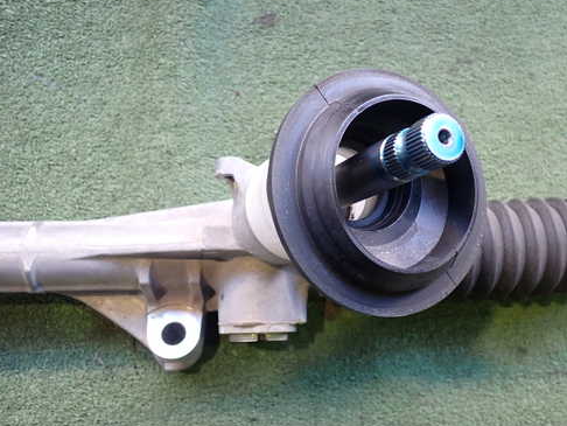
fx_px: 606
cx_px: 341
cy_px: 208
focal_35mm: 37
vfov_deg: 38.7
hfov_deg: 49.8
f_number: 2.3
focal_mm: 5.4
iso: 200
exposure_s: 1/40
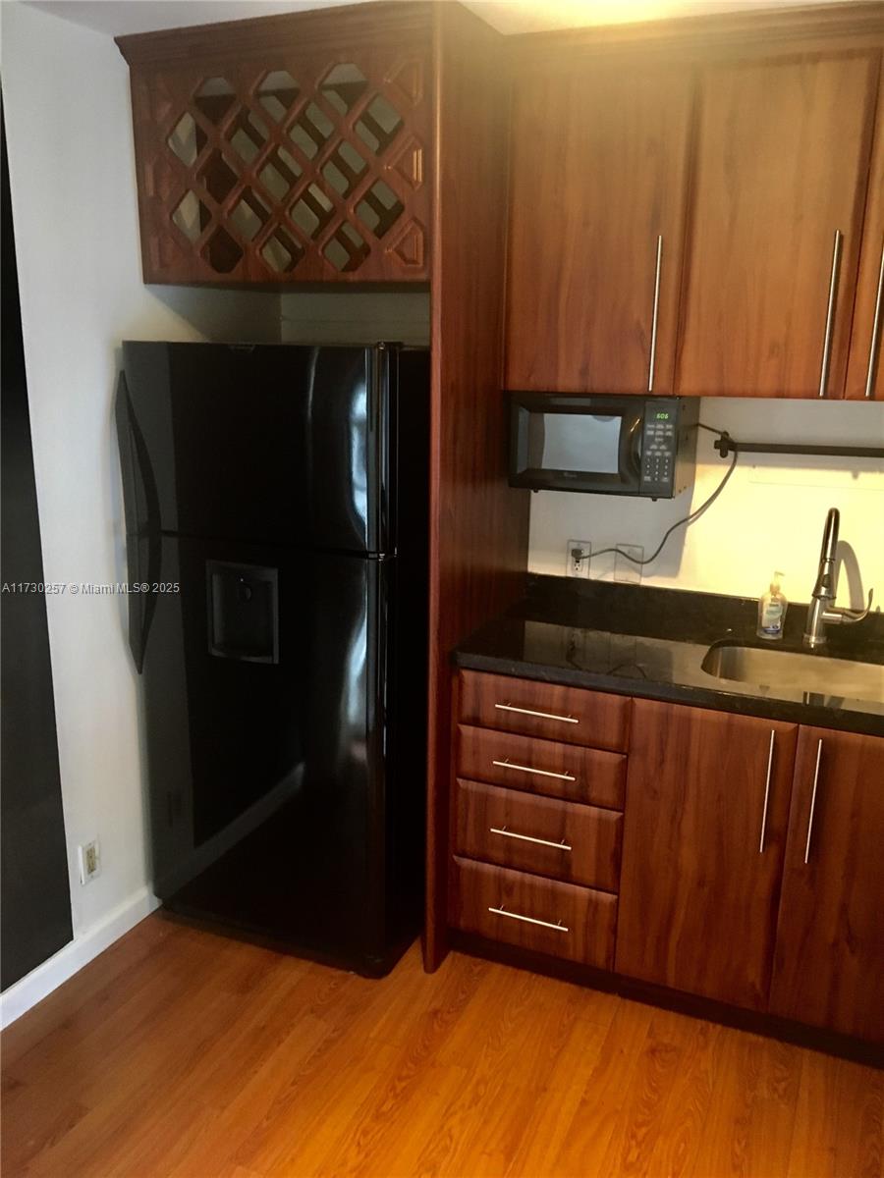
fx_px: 987
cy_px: 589
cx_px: 442
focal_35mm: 29
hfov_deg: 48.2
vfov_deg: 61.7
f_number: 2.2
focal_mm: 4.15
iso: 200
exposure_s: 1/17
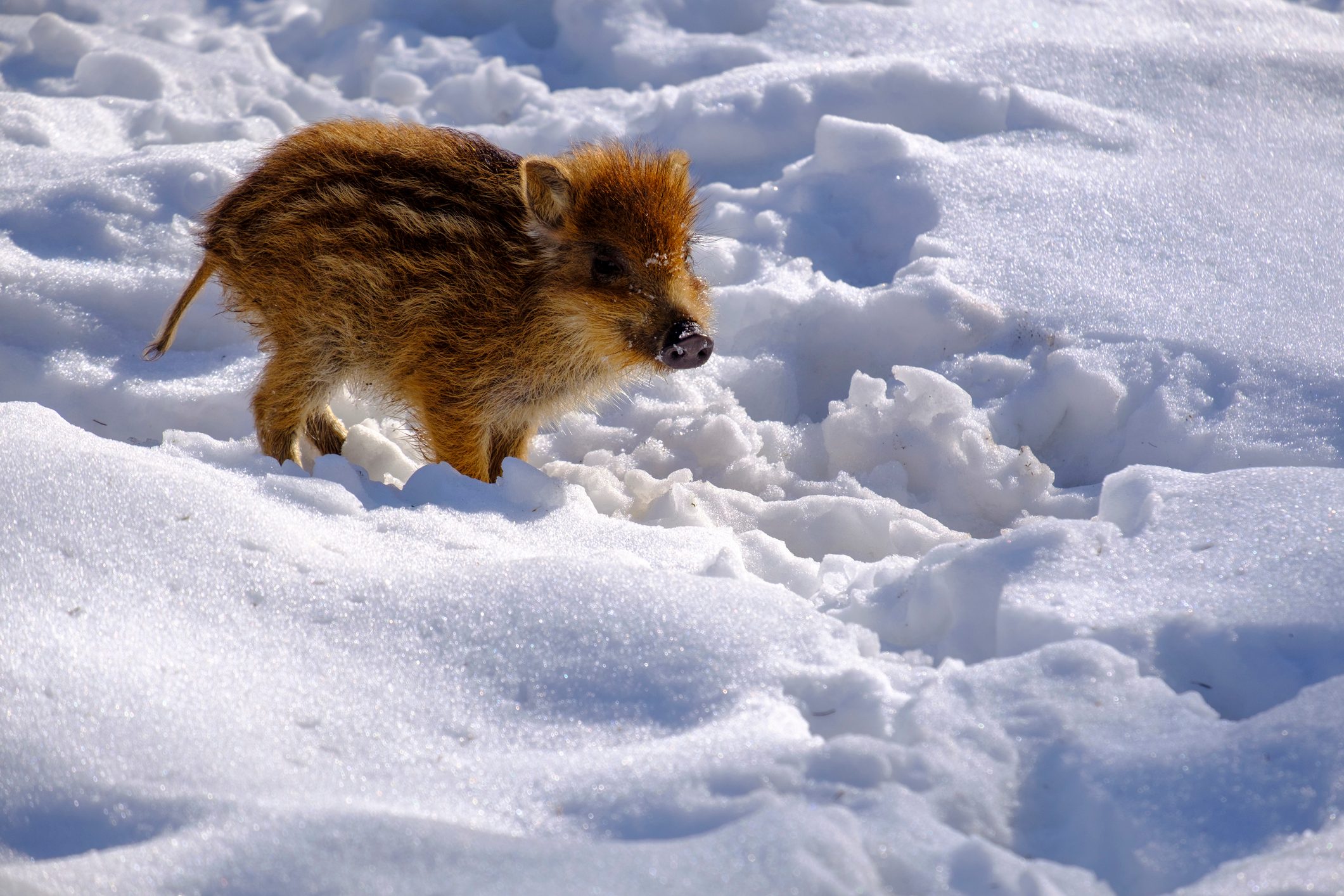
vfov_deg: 4.6
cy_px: 448
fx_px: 11199
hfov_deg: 6.9
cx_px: 672
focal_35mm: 300
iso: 200
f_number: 6.4
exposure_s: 1/1100
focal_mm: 200
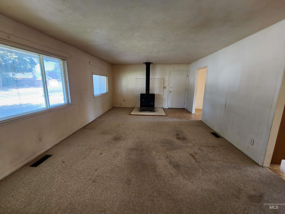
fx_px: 107
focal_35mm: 13
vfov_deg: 89.9
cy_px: 107
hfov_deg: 106.2
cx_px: 142
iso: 200
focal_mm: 2.2
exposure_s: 1/60
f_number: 2.2
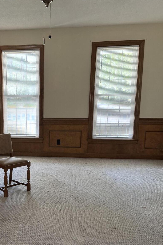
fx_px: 292
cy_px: 144
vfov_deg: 45.2
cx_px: 25
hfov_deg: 30.2
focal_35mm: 43
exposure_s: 1/60
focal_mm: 6.76
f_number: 1.78
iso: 320
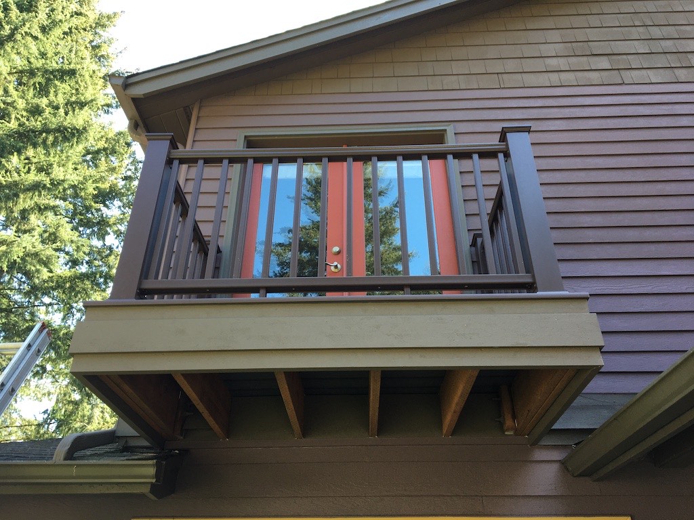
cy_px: 260
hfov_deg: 61.7
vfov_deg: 48.2
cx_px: 347
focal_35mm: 29
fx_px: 581
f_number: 2.2
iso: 40
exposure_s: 1/120
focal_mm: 4.15
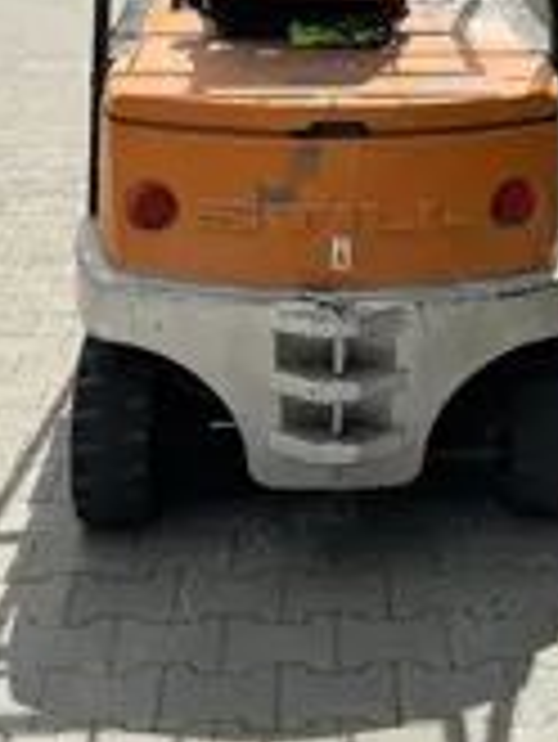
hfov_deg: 23.2
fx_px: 1352
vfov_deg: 28.5
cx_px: 369
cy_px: -22
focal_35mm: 63
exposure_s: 1/4651
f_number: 1.6
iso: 50
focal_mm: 5.1
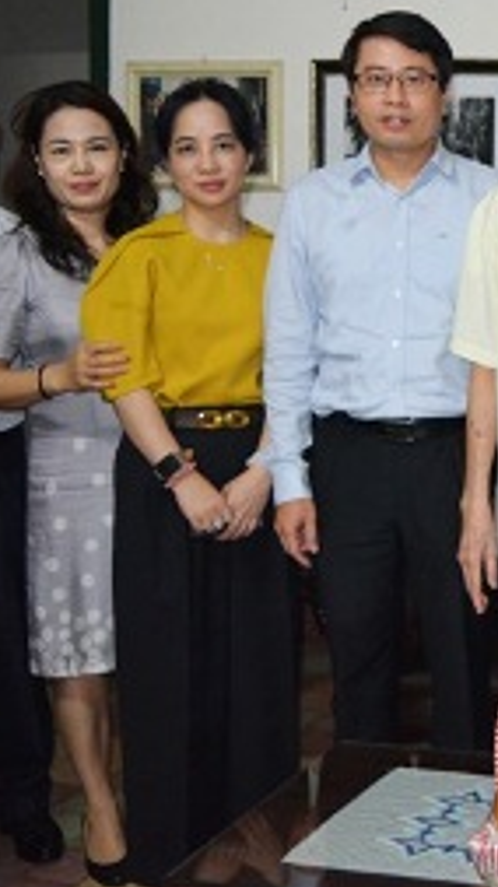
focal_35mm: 59
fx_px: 1387
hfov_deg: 17.6
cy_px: 326
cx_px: 810
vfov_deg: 35.3
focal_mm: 18
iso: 2000
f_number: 3.5
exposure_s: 1/60
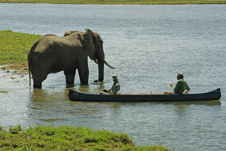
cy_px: 76
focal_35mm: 162
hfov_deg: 12.7
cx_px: 113
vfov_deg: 8.5
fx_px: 1017
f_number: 7.1
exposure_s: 1/3200
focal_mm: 108
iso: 400
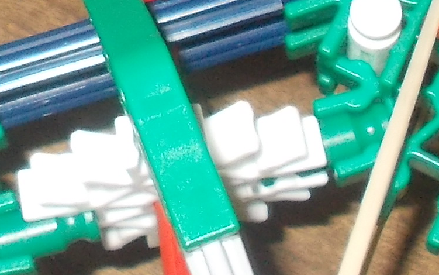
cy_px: -232
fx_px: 2023
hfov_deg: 12.3
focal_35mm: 169
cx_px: 25
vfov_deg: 7.5
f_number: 3.2
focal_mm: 4.6
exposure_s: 1/25
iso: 200
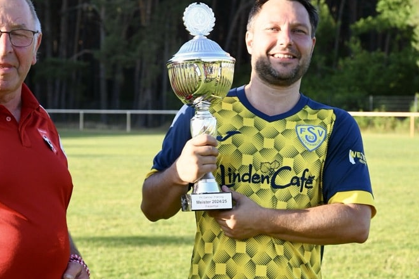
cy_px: 229
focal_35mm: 93
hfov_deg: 21.8
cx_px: 118
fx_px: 1082
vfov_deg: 14.6
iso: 1250
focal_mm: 48
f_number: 5
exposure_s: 1/1600
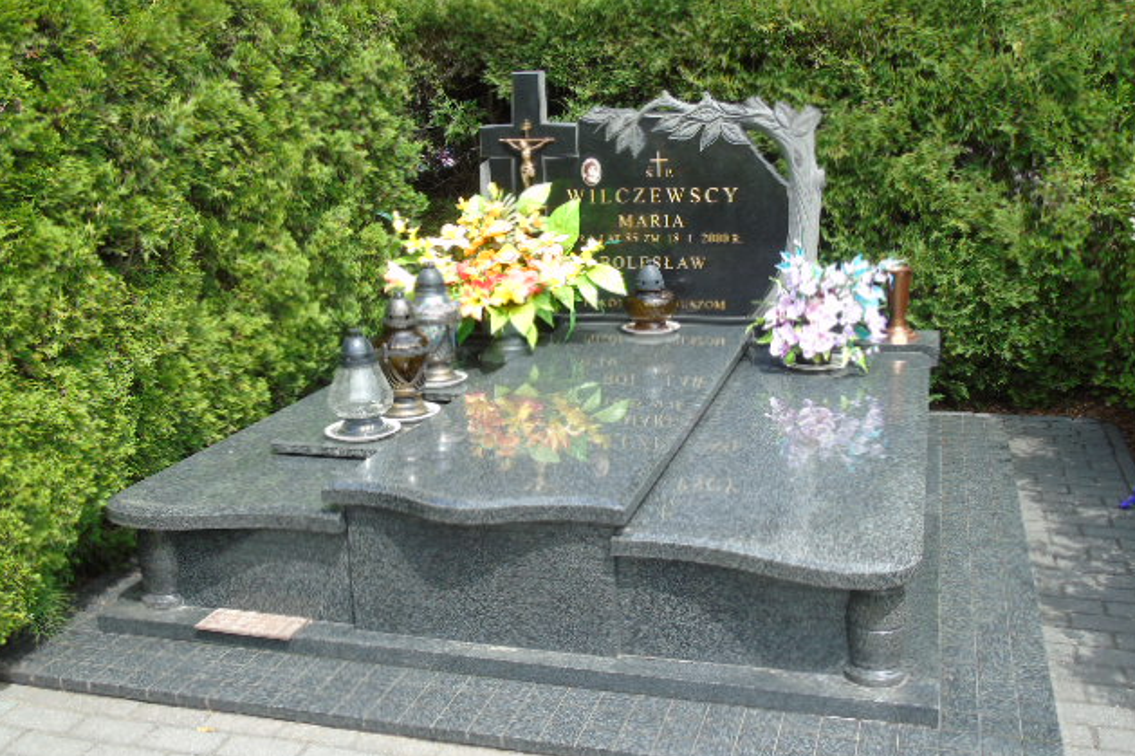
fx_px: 1135
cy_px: 404
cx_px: 567
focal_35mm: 36
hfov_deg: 53.1
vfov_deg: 36.8
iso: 80
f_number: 3.8
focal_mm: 6.1
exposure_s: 1/200
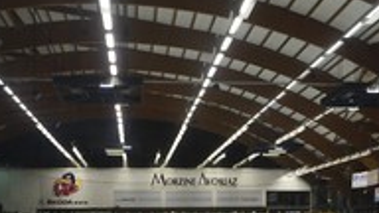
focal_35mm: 55
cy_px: 250
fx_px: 553
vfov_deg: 20.5
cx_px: 199
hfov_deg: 37.8
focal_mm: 24
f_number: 5
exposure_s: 1/800
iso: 3200
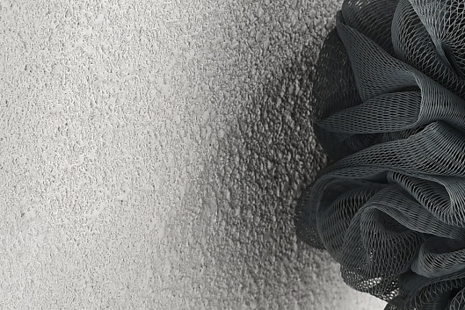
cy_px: -307
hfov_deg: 6.0
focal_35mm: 340
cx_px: 554
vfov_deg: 4.0
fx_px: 4393
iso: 80
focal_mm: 60
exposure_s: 1/125
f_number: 10
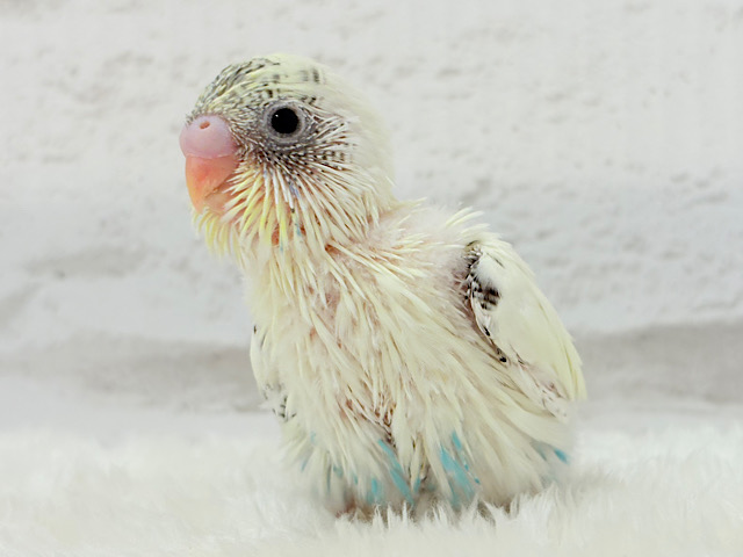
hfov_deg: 36.8
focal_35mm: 52
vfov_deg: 28.0
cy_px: 278
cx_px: 372
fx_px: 1116
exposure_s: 1/100
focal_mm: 5.96
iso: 80
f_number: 1.6
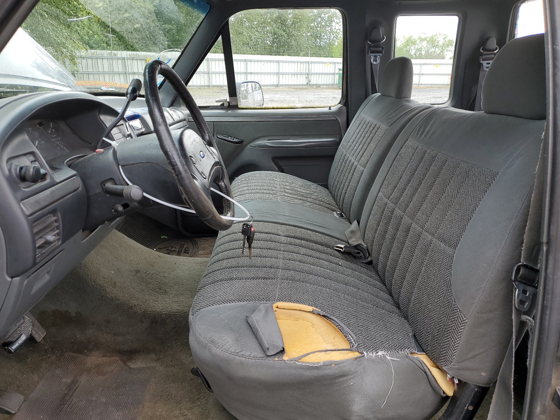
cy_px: 210
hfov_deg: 67.3
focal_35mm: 26
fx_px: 421
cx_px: 280
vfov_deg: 53.1
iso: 50
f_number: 1.5
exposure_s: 1/175
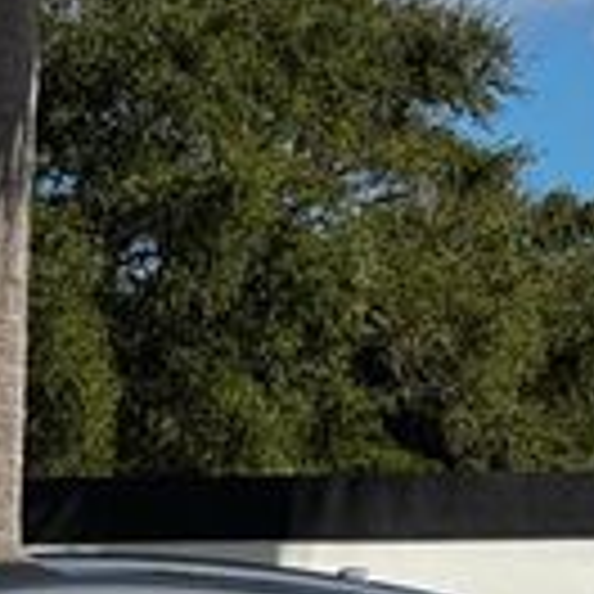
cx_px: -63
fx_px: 3999
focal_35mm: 206
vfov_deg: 8.3
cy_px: 891
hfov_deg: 8.4
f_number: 1.78
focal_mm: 6.76
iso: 64
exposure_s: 1/3257
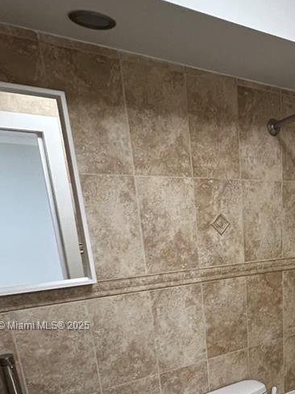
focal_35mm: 32
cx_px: 305
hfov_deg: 38.4
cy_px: 326
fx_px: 364
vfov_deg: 52.4
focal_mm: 1.57
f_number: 1.8
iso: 500
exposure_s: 1/60
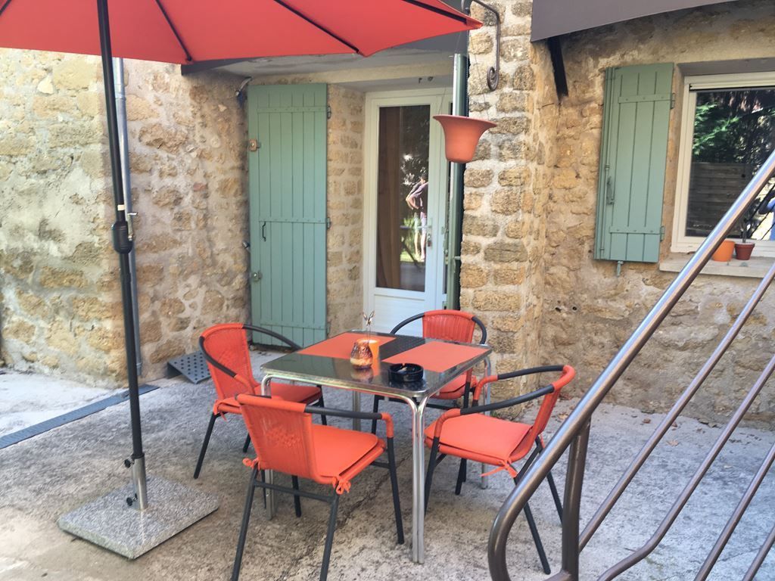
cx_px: 388
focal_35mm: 29
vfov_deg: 48.2
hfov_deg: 61.7
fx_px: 649
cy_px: 290
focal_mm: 4.15
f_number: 2.2
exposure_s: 1/50
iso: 32
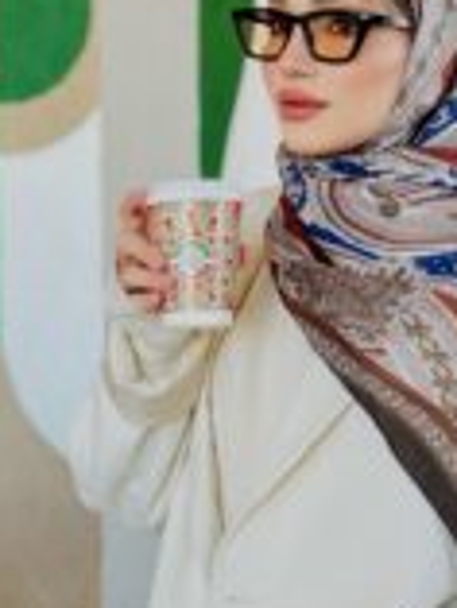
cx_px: 325
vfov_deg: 16.1
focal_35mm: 122
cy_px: 228
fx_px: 2145
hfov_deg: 12.1
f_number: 1.78
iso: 80
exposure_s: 1/100
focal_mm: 6.86
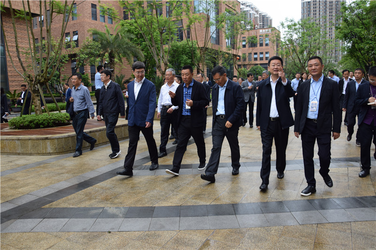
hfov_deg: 67.4
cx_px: 188
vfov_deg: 47.9
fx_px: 282
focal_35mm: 27
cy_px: 125
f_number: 5.6
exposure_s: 1/160
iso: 200
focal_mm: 18
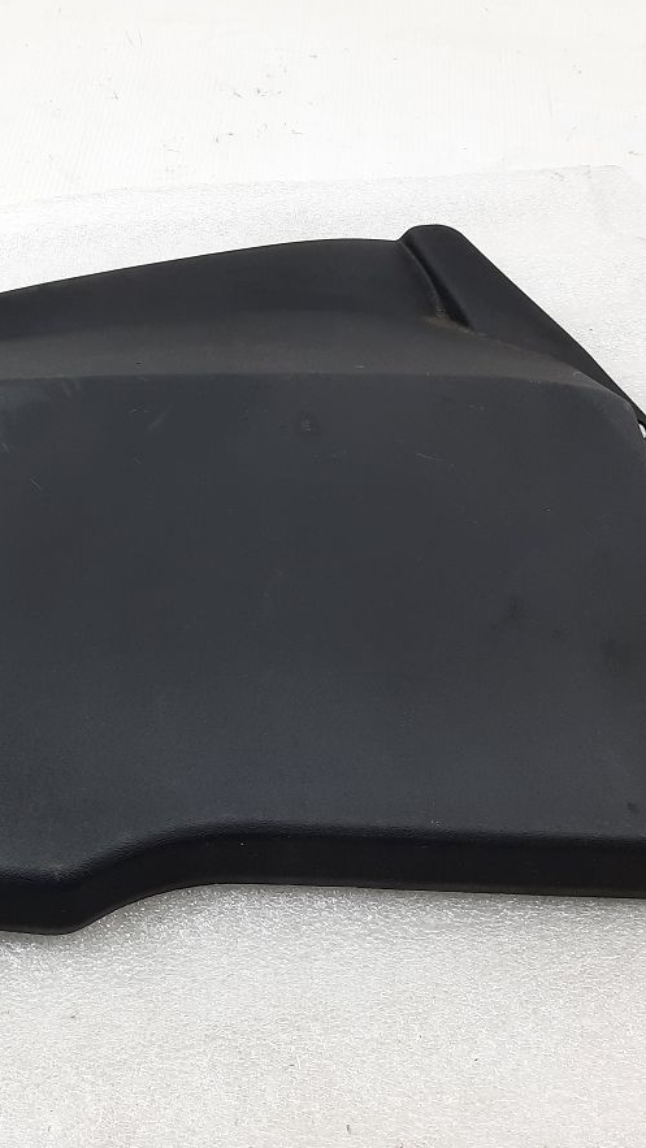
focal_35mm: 37
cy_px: 571
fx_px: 1126
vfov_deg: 54.0
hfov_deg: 31.1
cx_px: 113
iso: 50
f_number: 2
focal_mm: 4.6
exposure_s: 1/50
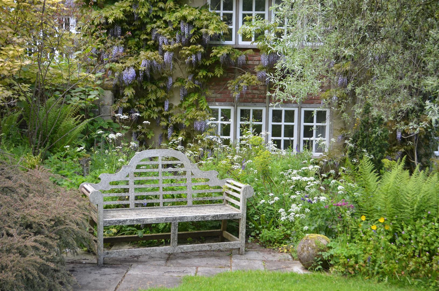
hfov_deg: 37.9
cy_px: 146
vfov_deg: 25.6
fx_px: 639
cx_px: 220
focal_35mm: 52
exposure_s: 1/125
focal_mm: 35
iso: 220
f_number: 5.6
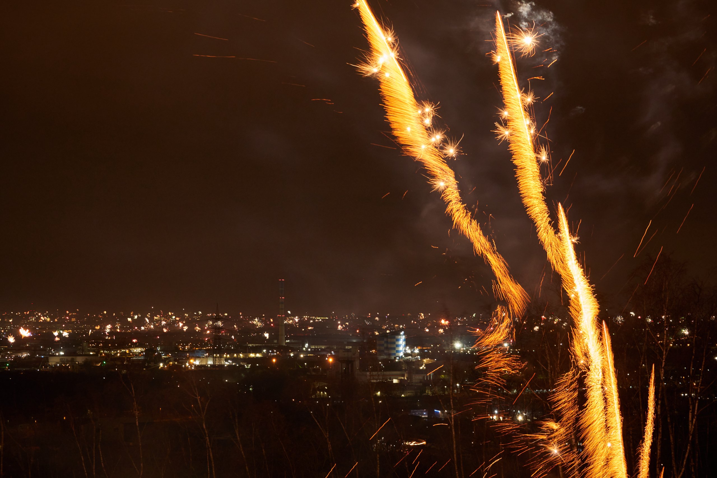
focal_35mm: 70
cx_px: 358
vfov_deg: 19.5
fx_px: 1394
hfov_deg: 28.8
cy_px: 239
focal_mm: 70
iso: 1600
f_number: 4
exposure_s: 1/6
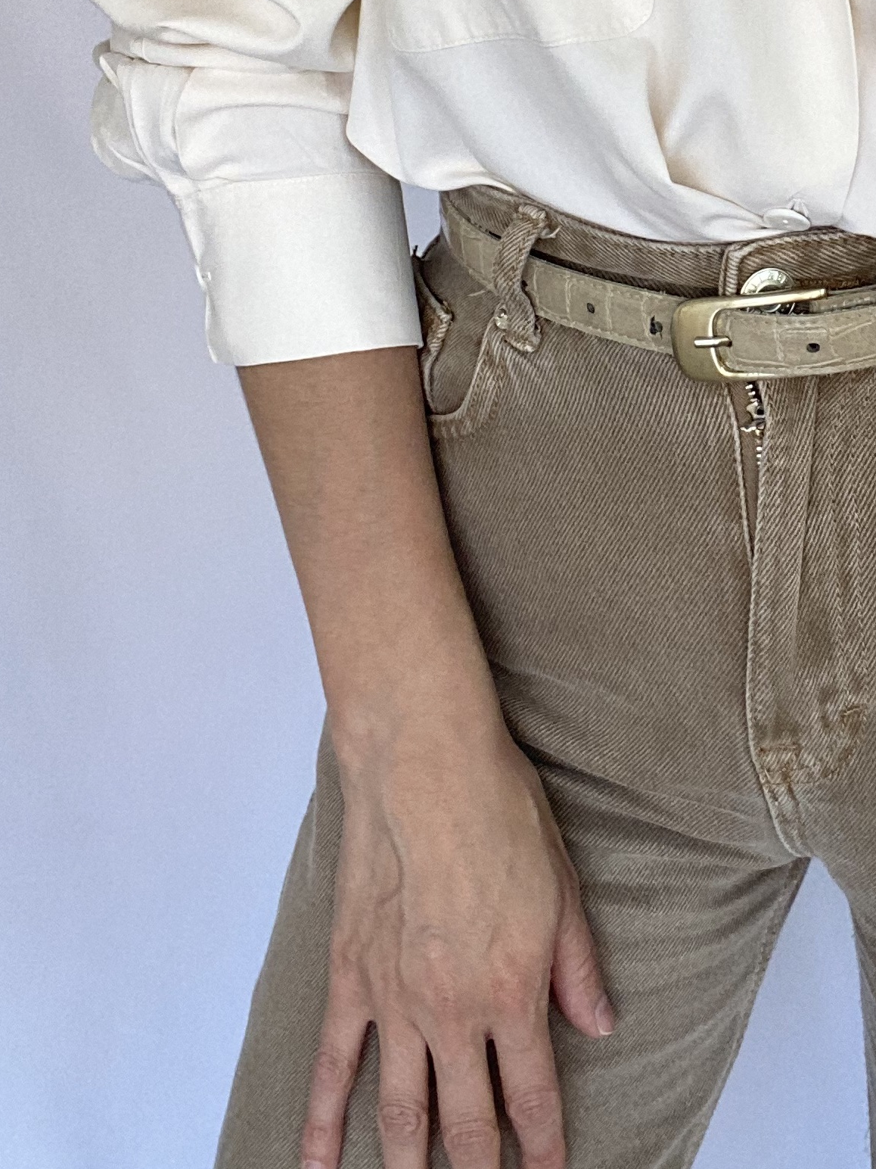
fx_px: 2024
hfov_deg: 23.5
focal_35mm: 60
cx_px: 853
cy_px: 44
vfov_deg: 30.3
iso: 100
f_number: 2.2
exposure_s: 1/73
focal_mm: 2.71
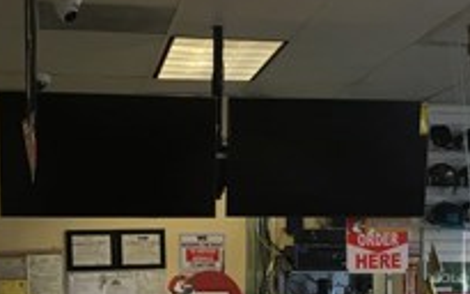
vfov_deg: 13.3
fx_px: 1229
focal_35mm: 96
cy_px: 324
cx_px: 332
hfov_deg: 21.5
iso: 25
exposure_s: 1/30
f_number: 2.2
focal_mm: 4.15
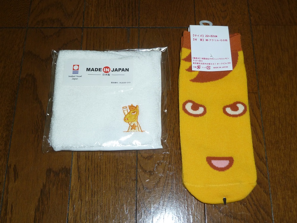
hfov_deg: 46.8
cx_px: 148
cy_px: 112
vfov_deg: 36.0
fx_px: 343
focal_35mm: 40
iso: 160
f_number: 3.6
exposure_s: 1/30
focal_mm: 6.5
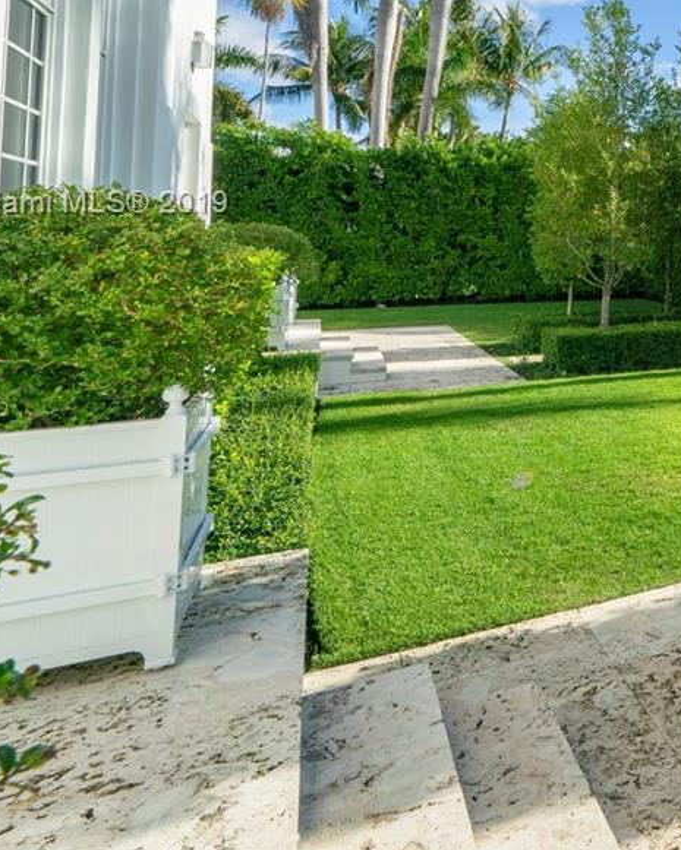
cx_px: 931
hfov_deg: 32.2
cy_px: 205
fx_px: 781
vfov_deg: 54.3
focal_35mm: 31
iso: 320
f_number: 11
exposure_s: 1/500
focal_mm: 12
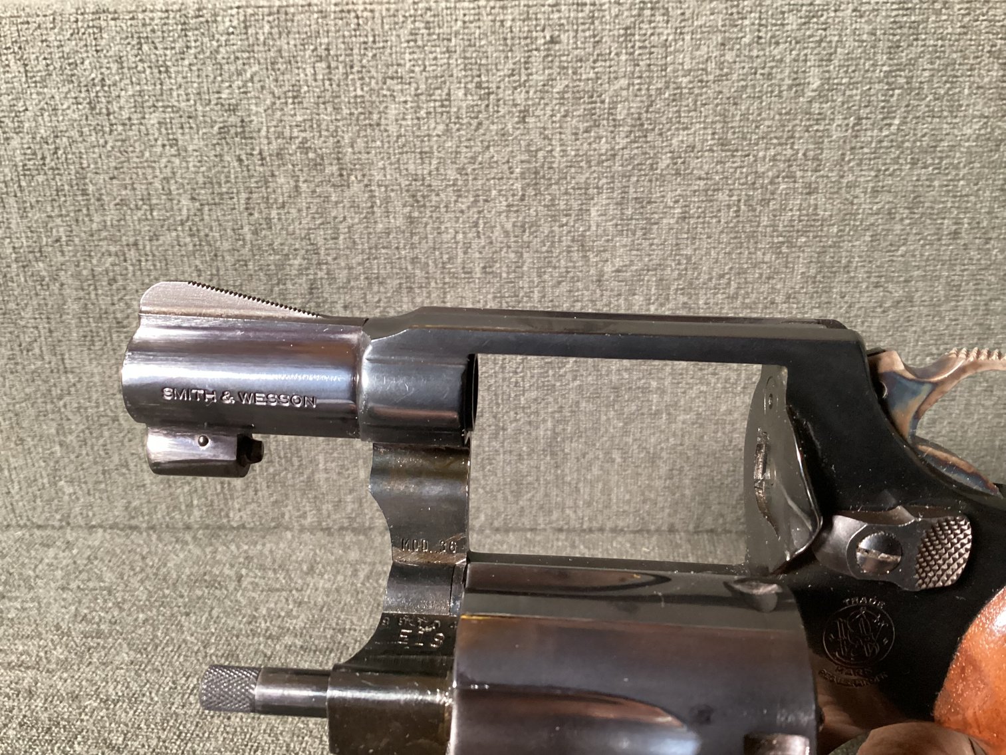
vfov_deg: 45.4
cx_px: 503
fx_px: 901
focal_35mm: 31
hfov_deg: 58.3
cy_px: 378
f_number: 2.4
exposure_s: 1/30
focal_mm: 3.3
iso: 500
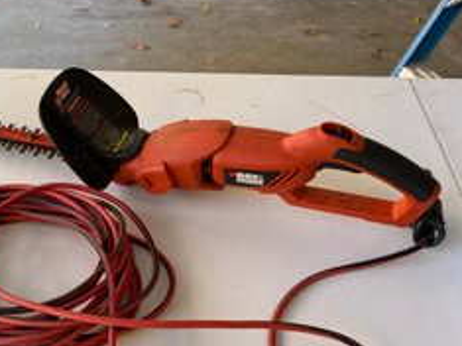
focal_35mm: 38
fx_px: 507
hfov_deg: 47.5
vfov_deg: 37.2
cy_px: 239
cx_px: 127
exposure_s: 1/60
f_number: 1.8
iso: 80
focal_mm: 4.25
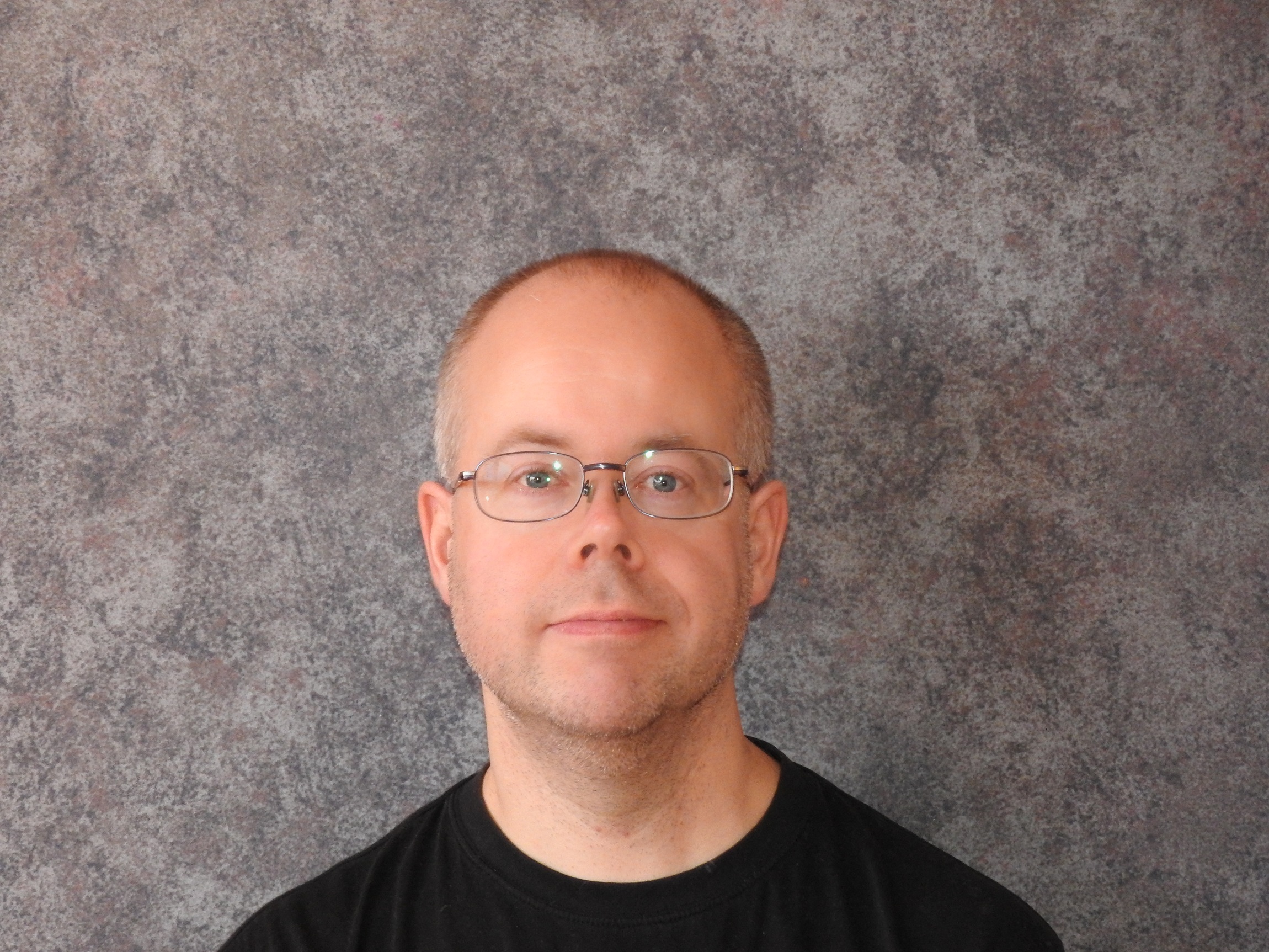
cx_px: 634
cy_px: 476
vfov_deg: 15.6
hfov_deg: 20.7
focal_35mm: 95
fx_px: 3483
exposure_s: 1/1.6
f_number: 4.8
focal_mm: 17
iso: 800
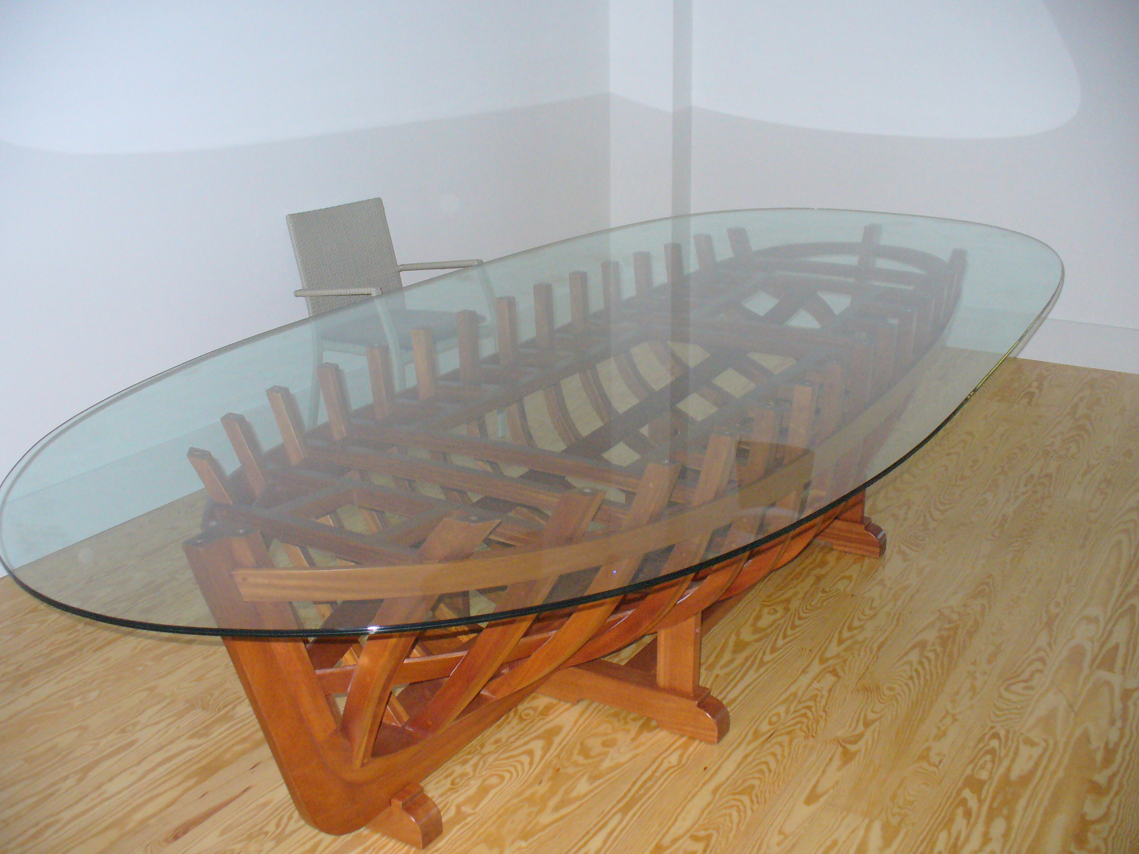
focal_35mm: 37
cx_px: 570
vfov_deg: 38.7
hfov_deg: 50.1
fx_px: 1217
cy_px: 427
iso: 400
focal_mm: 6.1
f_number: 2.8
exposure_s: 1/60
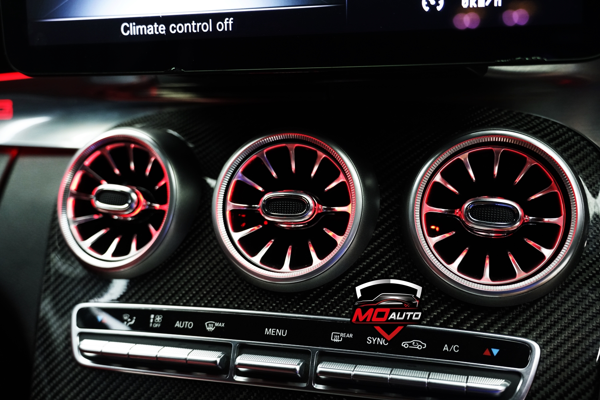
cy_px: 200
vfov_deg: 30.5
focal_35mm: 44
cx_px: 300
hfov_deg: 44.5
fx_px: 734
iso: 2500
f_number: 4
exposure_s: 1/60
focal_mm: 44
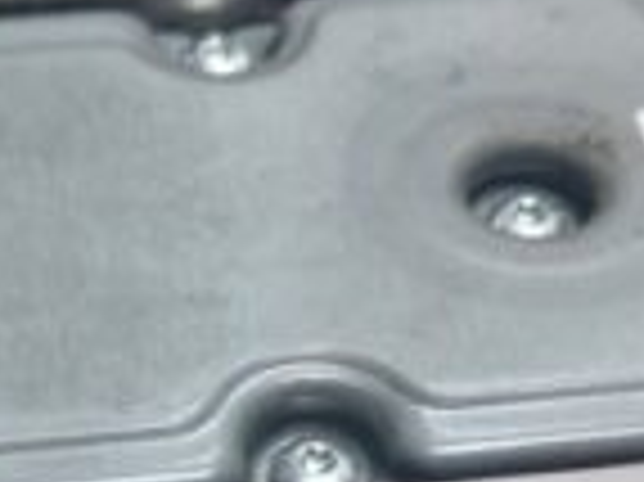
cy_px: 725
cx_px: 212
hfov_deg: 18.7
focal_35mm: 105
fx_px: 1952
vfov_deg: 13.3
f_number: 1.8
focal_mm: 5.23
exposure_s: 1/50
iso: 100
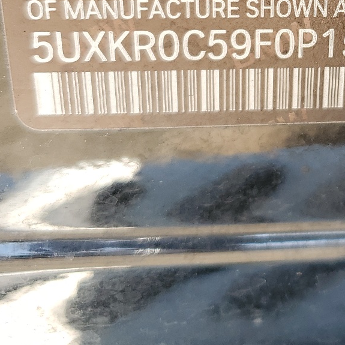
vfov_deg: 25.5
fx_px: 722
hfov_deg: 25.4
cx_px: 352
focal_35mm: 64
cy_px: -2
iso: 50
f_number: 1.5
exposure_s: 1/132
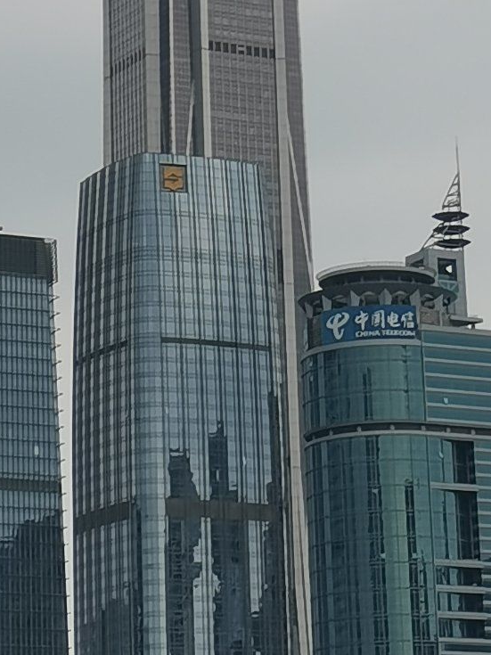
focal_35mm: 156
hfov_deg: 9.5
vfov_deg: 12.3
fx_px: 2951
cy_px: -181
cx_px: 162
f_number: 1.8
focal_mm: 5.58
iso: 50
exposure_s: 1/1000
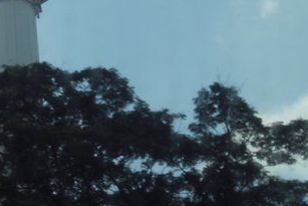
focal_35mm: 176
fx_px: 1506
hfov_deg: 11.5
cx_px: -46
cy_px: -85
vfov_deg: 7.7
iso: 100
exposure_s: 1/160
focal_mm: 10.7
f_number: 10.4
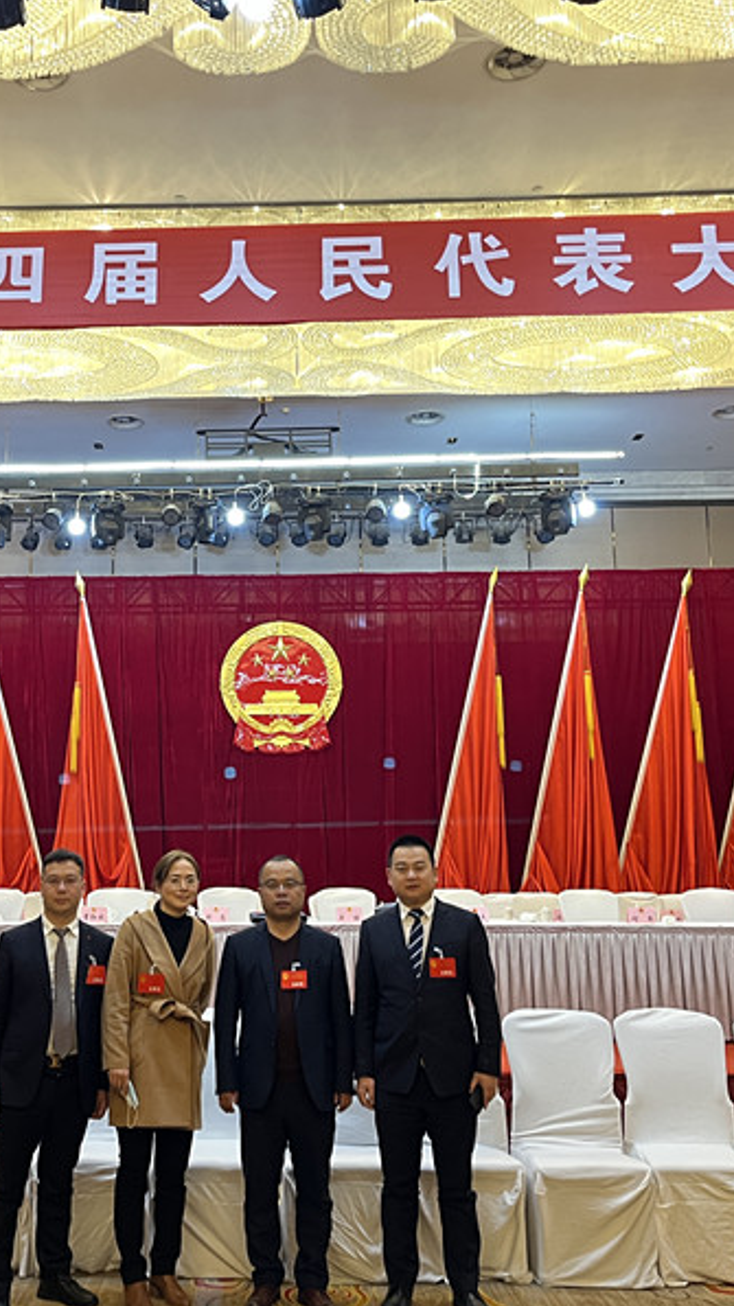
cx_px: 232
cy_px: 653
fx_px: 1316
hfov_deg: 30.9
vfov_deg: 52.8
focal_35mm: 38
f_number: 1.6
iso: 250
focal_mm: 5.1
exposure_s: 1/50
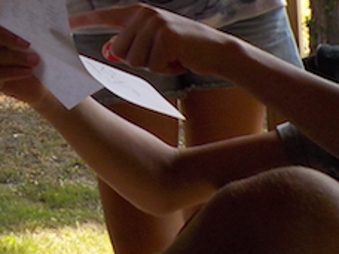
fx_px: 1322
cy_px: -128
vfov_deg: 10.6
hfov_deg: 14.1
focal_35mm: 135
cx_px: -80
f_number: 3.3
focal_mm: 4.1
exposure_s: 1/200
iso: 125
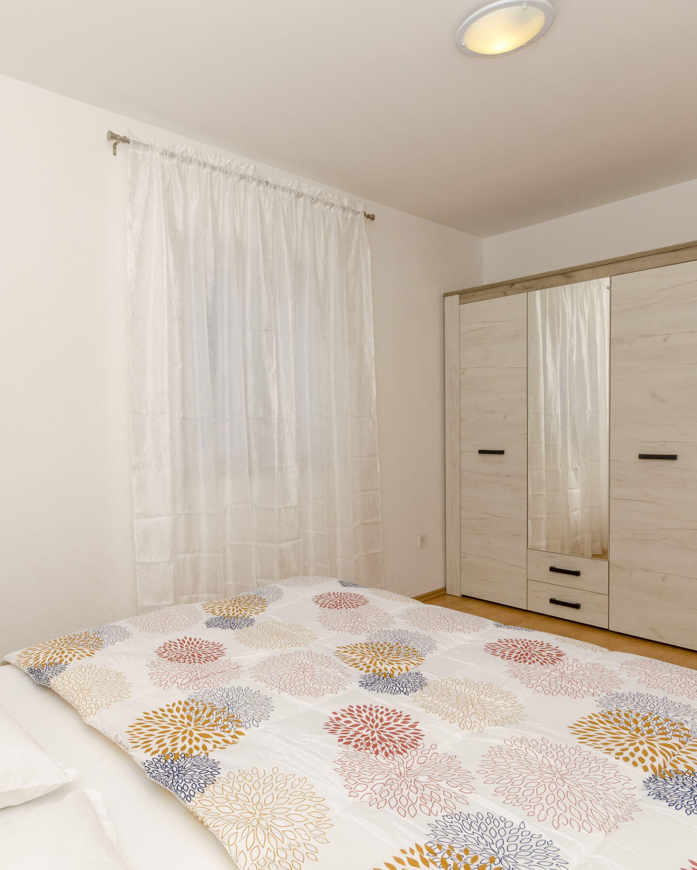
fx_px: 567
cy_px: 443
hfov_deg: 62.0
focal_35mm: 22
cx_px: 248
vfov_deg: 75.0
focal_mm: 10
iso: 320
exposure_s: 1/200
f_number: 8
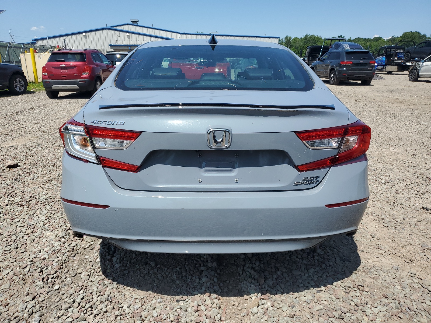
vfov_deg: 53.1
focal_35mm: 26
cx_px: 216
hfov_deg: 67.3
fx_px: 324
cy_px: 162
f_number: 1.5
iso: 50
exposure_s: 1/3333
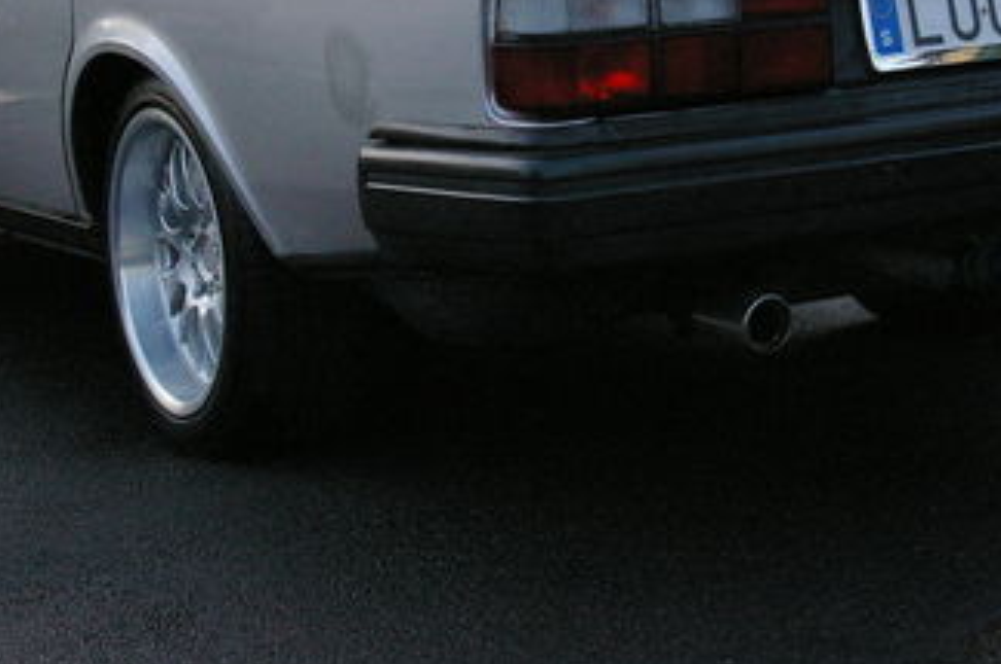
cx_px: 568
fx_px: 2527
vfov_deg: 14.8
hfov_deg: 22.4
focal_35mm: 91
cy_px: 53
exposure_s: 1/125
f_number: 6.7
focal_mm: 31
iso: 1600
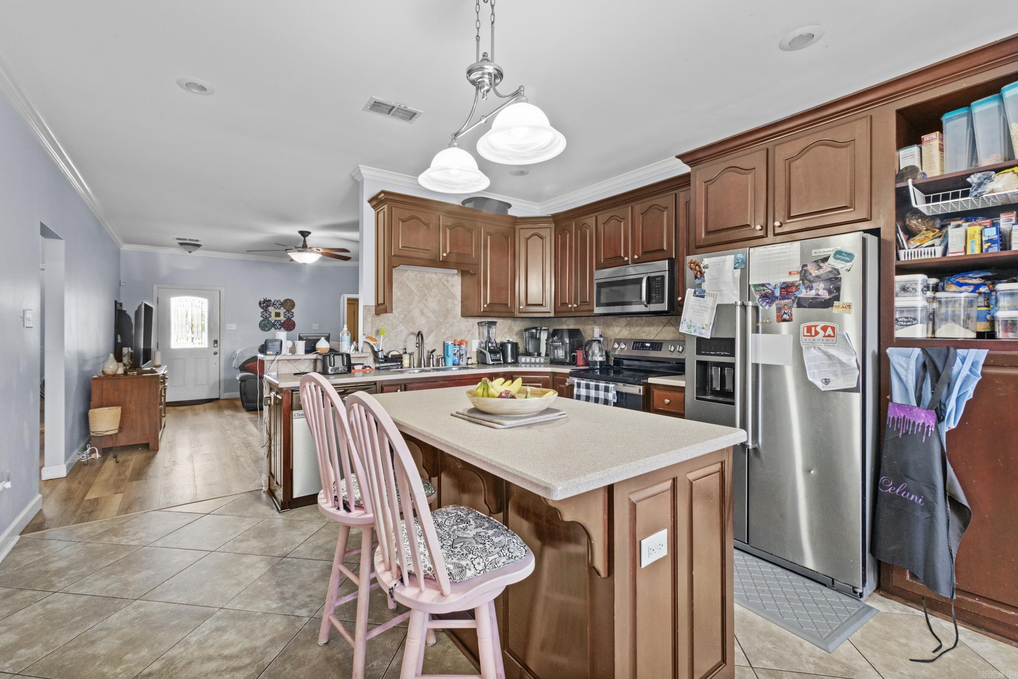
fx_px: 424
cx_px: 509
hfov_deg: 100.4
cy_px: 340
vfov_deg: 77.3
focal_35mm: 15
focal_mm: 10
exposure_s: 1.3
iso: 400
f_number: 8
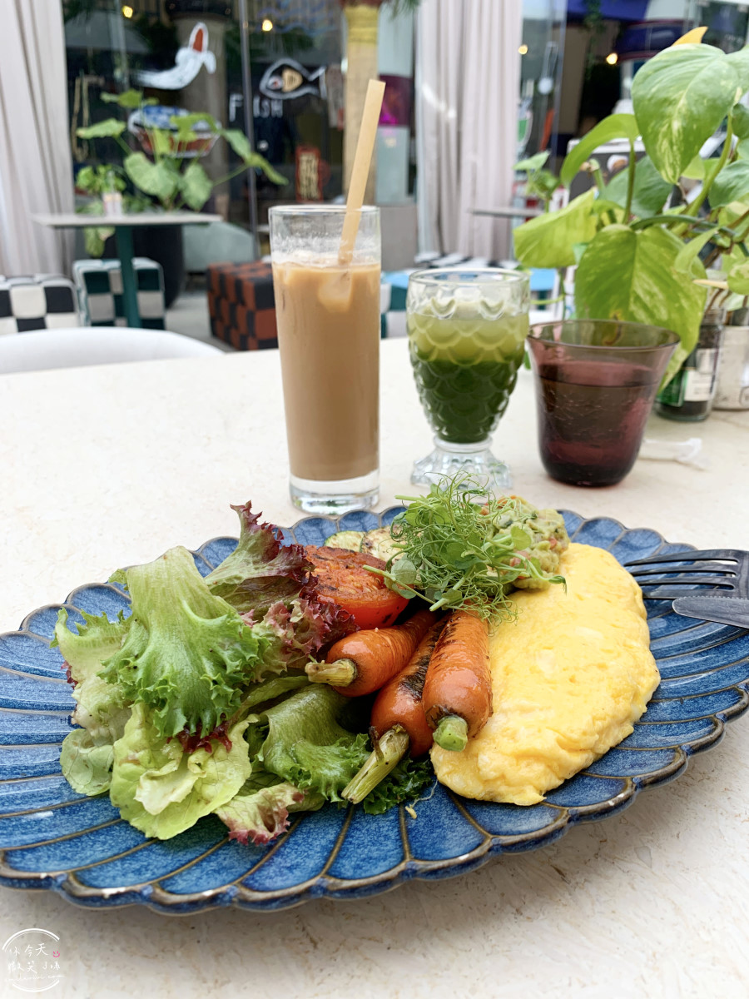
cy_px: 500
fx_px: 750
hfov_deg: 53.1
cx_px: 374
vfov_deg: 67.3
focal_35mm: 26
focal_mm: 4.25
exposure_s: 1/121
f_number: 1.8
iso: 25
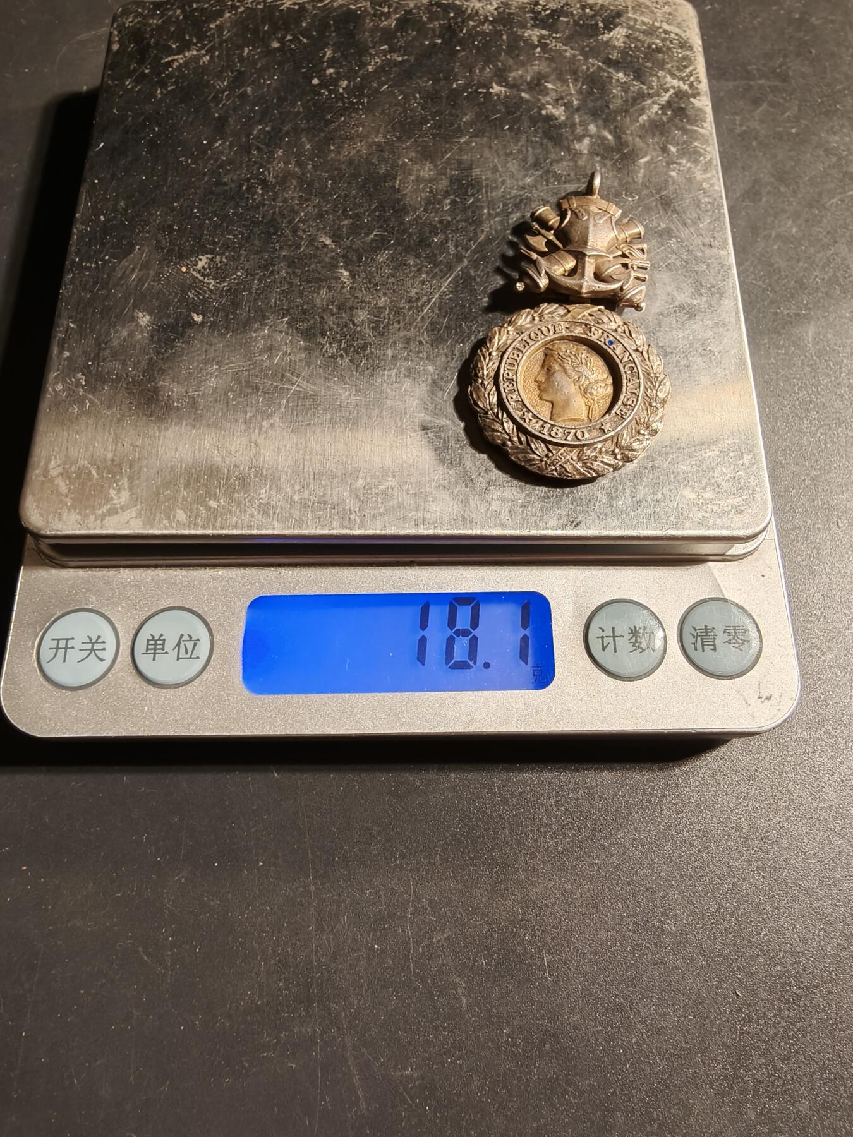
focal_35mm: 23
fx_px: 756
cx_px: 426
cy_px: 568
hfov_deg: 58.9
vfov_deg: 73.9
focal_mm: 2.32
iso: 200
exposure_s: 1/100
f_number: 2
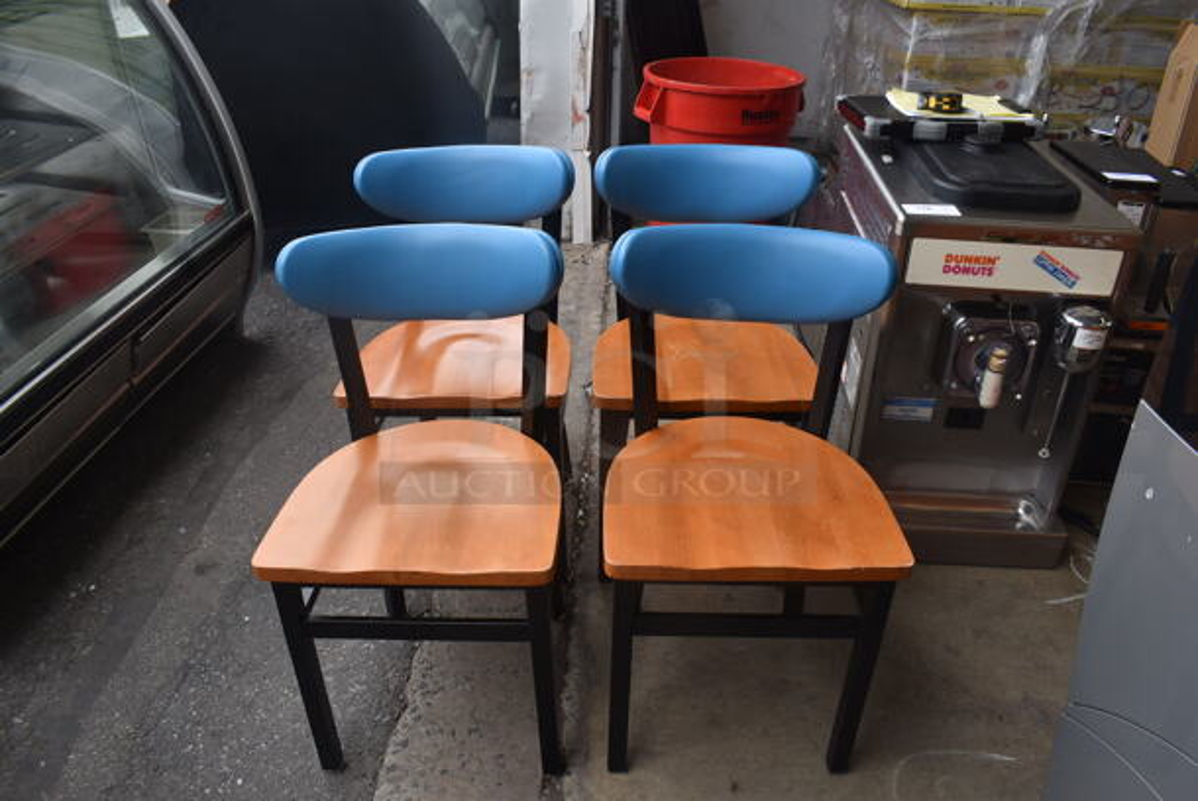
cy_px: 400
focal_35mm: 27
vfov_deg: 48.0
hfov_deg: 67.3
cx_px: 599
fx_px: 899
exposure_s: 1/60
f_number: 8
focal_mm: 18
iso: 110
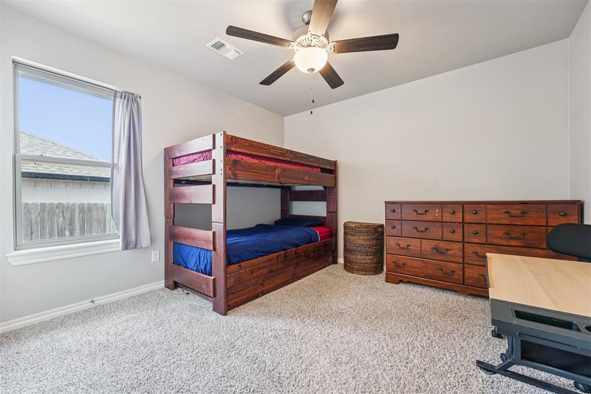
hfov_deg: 104.3
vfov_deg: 81.2
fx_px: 230
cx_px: 296
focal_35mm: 14
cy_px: 197
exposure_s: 1/4
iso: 400
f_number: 8
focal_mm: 14
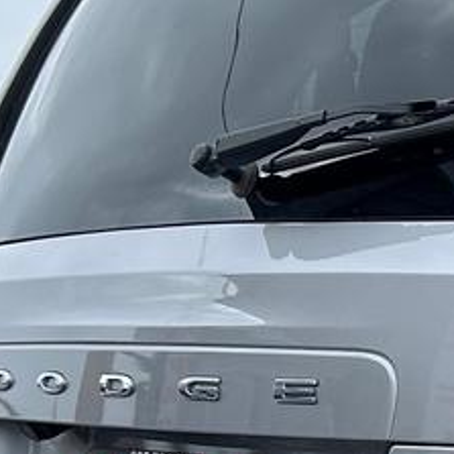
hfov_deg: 11.8
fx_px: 1959
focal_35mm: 132
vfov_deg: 12.9
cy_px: 550
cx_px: 906
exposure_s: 1/1901
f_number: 1.5
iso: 50
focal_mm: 5.7
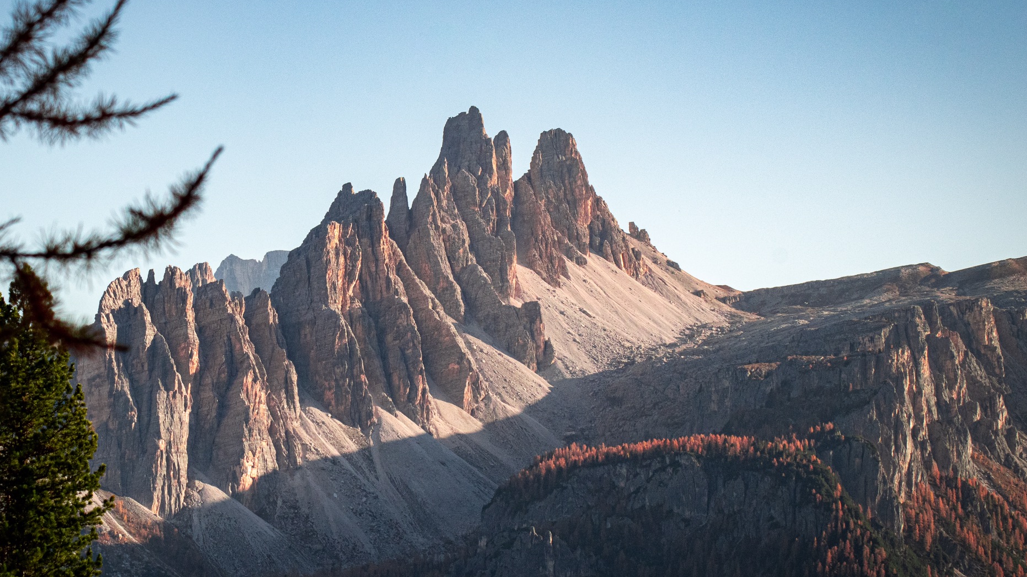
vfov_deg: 8.9
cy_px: 286
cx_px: 397
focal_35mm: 136
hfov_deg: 15.8
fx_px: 3704
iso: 800
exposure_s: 1/1000
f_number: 13
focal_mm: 70
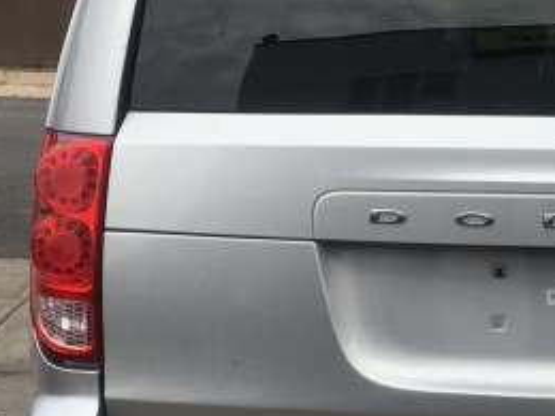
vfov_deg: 13.0
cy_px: 271
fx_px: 1828
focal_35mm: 114
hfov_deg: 17.1
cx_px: 433
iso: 25
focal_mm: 4.15
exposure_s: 1/262
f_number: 2.2
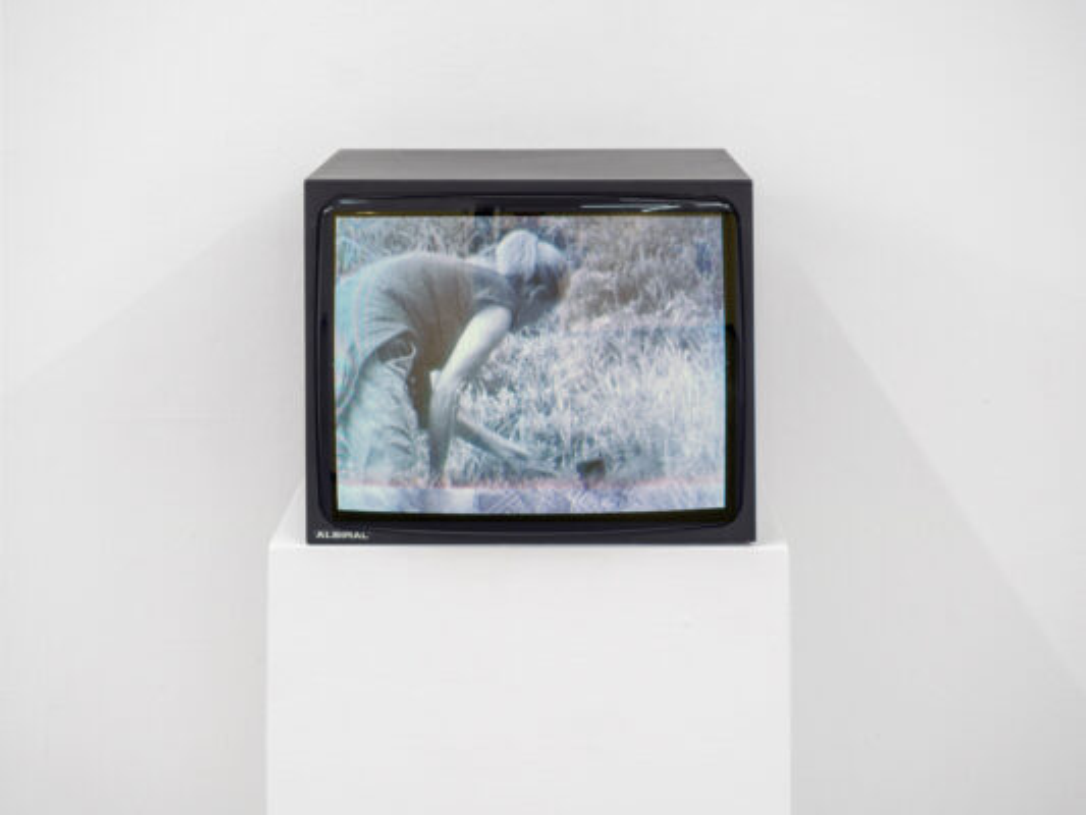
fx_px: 2510
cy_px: 408
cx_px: 543
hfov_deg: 24.4
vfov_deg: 18.4
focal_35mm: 80
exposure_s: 1/40
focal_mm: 40
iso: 200
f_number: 4
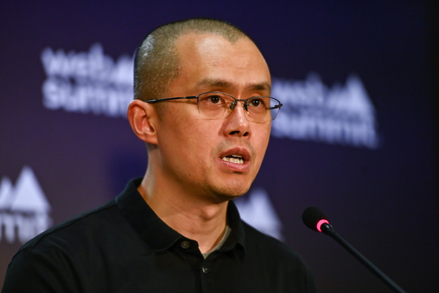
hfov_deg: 10.3
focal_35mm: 200
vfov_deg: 6.9
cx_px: 220
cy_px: 146
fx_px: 2439
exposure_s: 1/640
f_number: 2.8
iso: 2000
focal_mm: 200
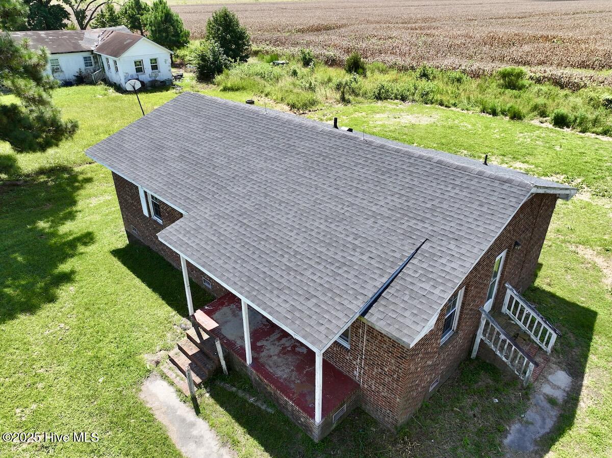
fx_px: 424
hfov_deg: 71.6
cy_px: 229
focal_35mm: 24
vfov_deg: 56.8
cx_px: 306
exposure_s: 1/80
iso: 100
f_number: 2.8
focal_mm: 12.29
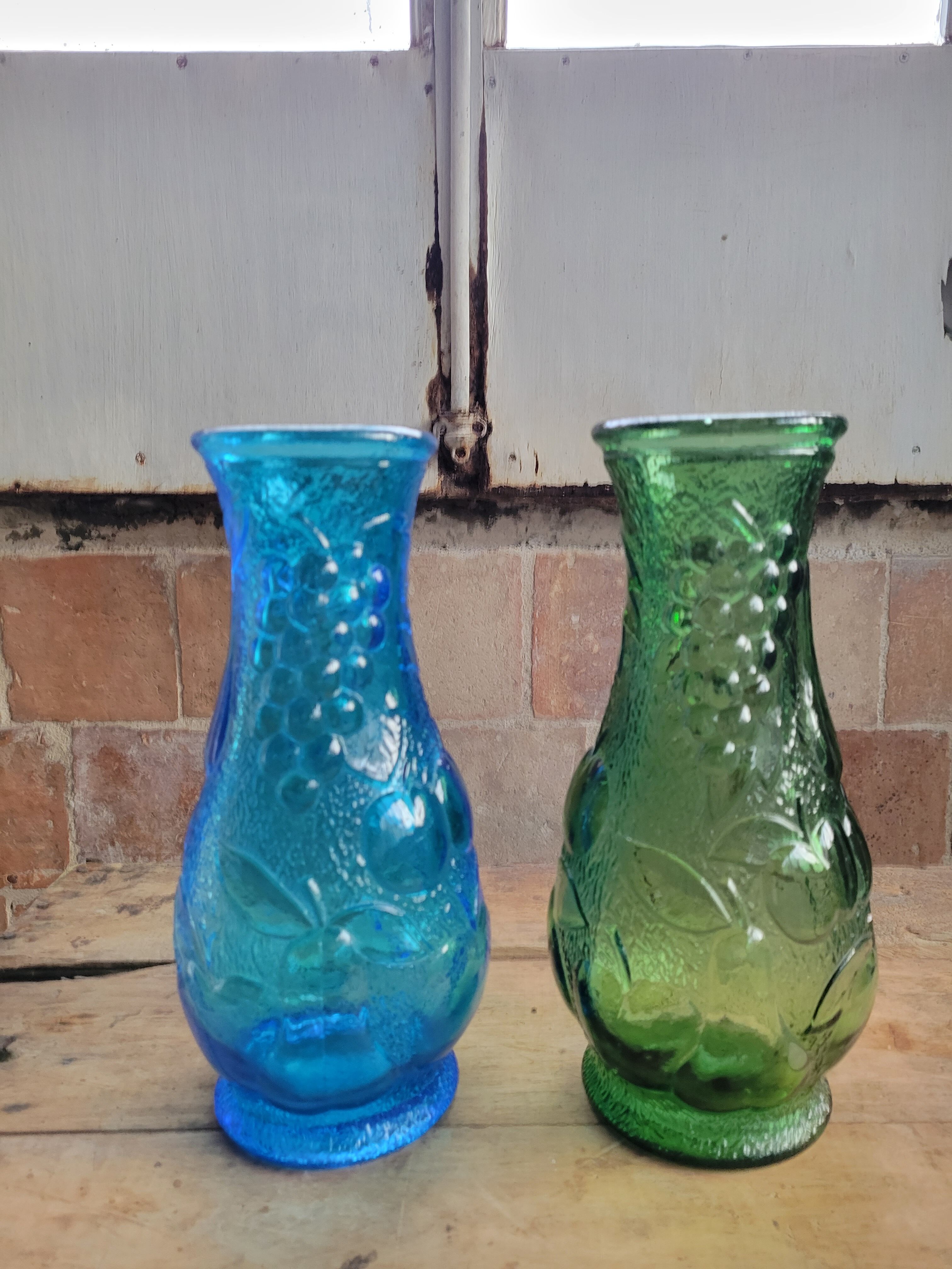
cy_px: 634
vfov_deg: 67.3
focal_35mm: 26
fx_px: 953
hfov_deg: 53.1
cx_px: 476
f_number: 1.8
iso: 250
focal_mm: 5.4
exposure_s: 1/50
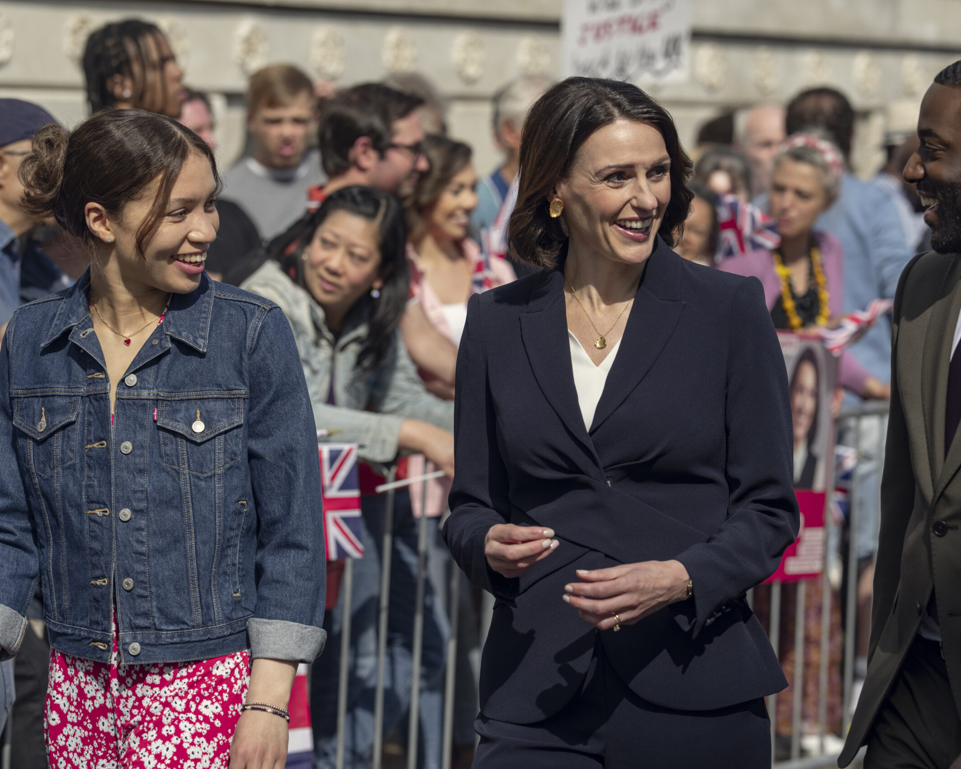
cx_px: 477
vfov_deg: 10.1
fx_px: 4352
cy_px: 387
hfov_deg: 12.6
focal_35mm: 153
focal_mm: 135
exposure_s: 1/2500
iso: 320
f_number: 4.5
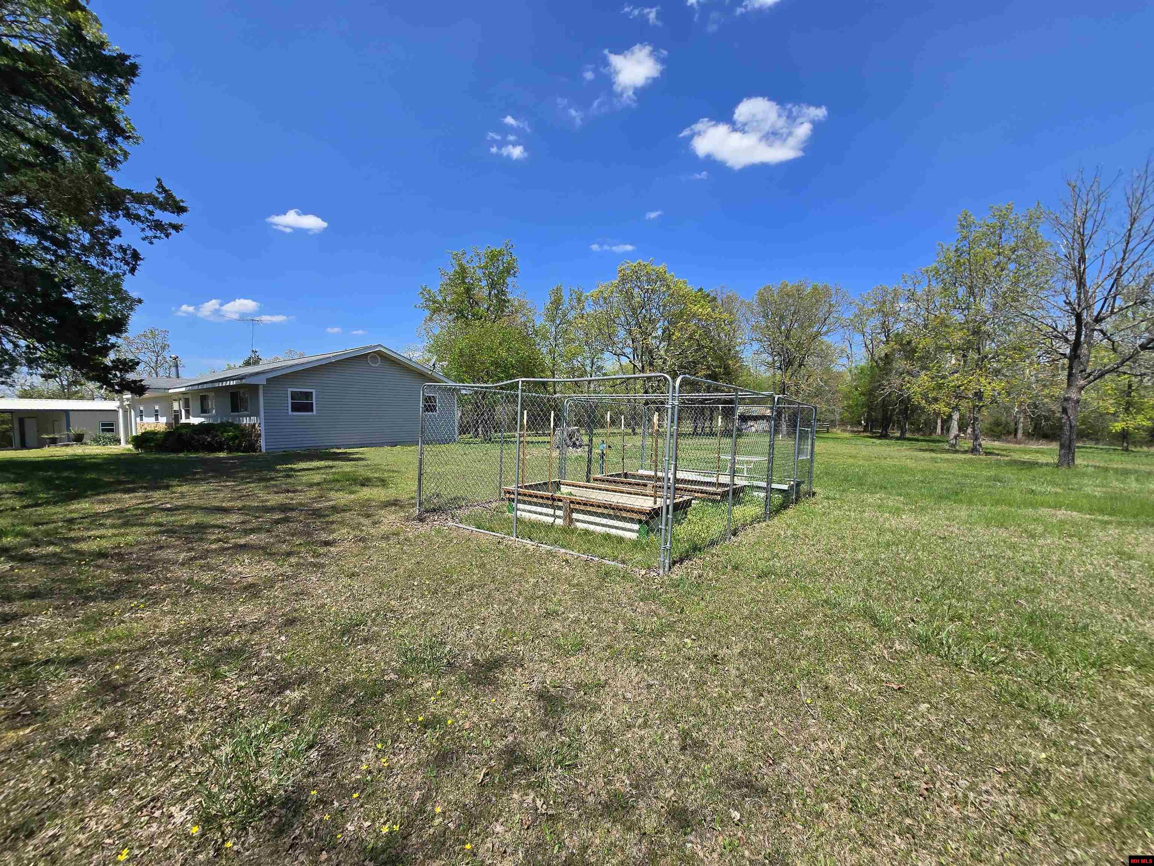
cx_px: 577
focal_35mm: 13
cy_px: 433
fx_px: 433
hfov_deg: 106.2
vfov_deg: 89.9
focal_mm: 2.2
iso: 50
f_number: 2.2
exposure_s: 1/2032
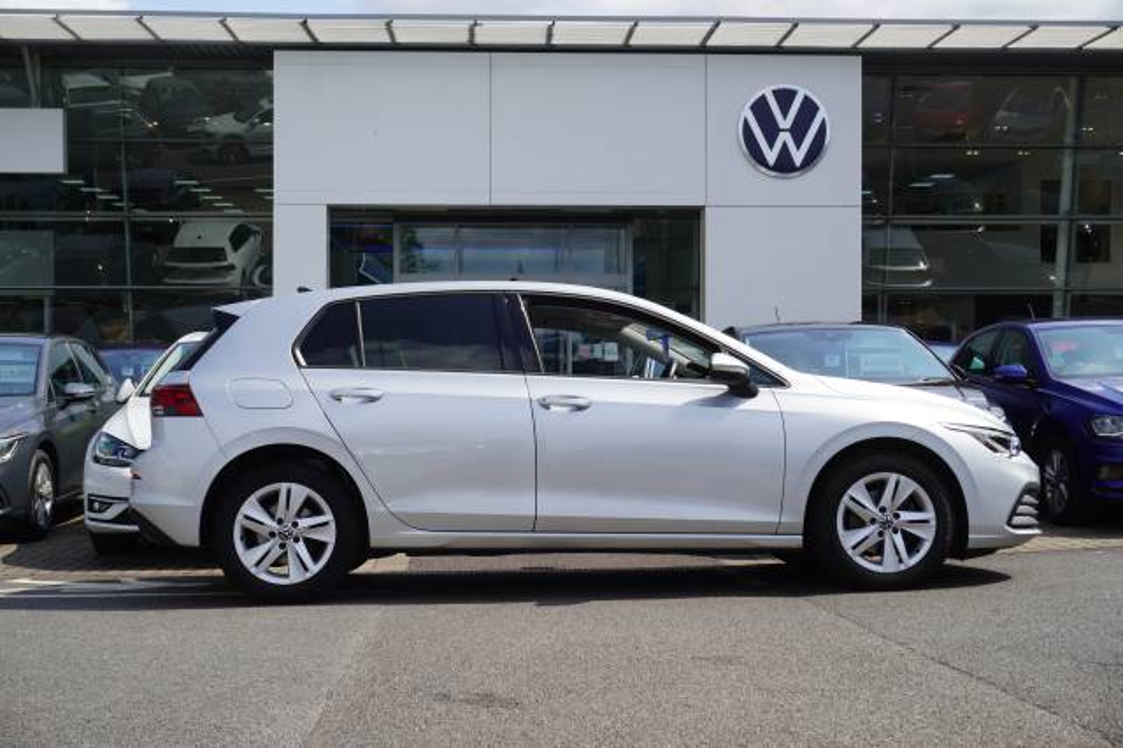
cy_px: 374
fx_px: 1403
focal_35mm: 45
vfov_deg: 29.8
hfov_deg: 43.6
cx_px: 562
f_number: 9
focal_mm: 30
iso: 100
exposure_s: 1/100
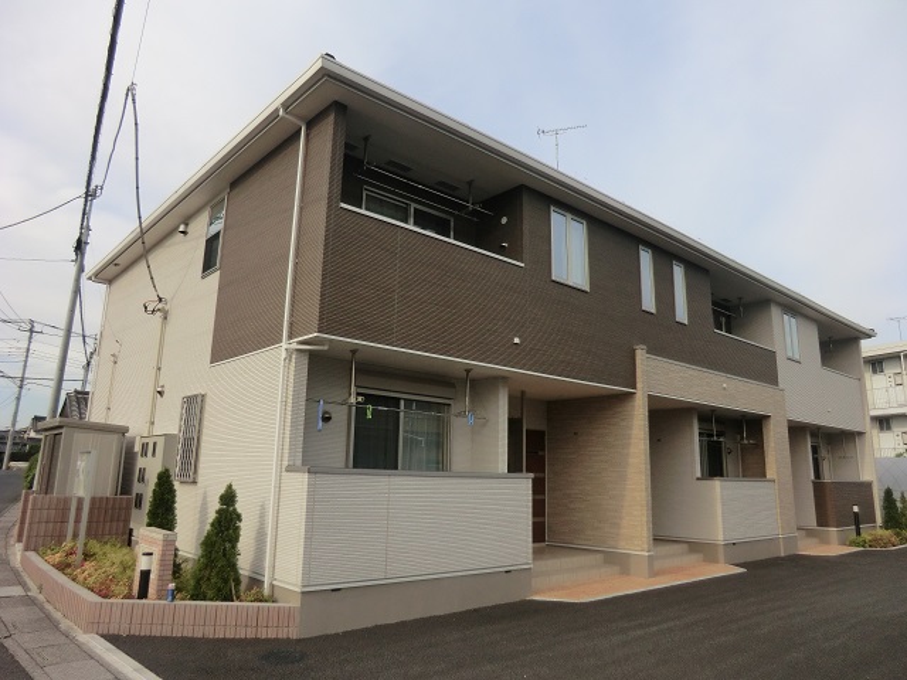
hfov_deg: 71.6
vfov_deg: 56.8
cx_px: 454
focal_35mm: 24
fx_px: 629
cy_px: 340
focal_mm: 4.3
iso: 80
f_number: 3.2
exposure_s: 1/640
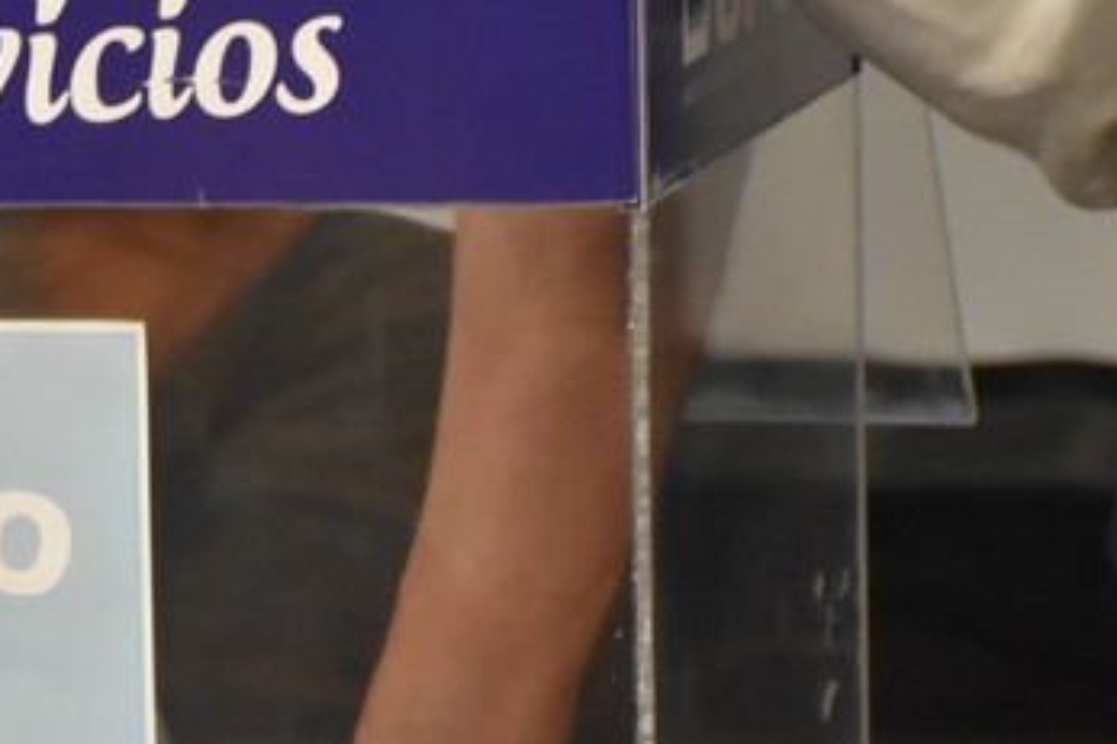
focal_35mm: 303
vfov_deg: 4.5
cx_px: -277
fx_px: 9397
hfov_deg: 6.7
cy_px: 707
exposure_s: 1/60
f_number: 5
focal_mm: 70
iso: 3600
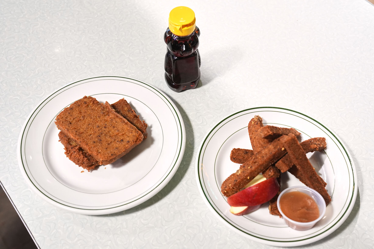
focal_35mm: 48
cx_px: 187
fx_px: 499
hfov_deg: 41.1
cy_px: 124
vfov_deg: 28.1
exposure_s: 1/40
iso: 1600
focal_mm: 48
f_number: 5
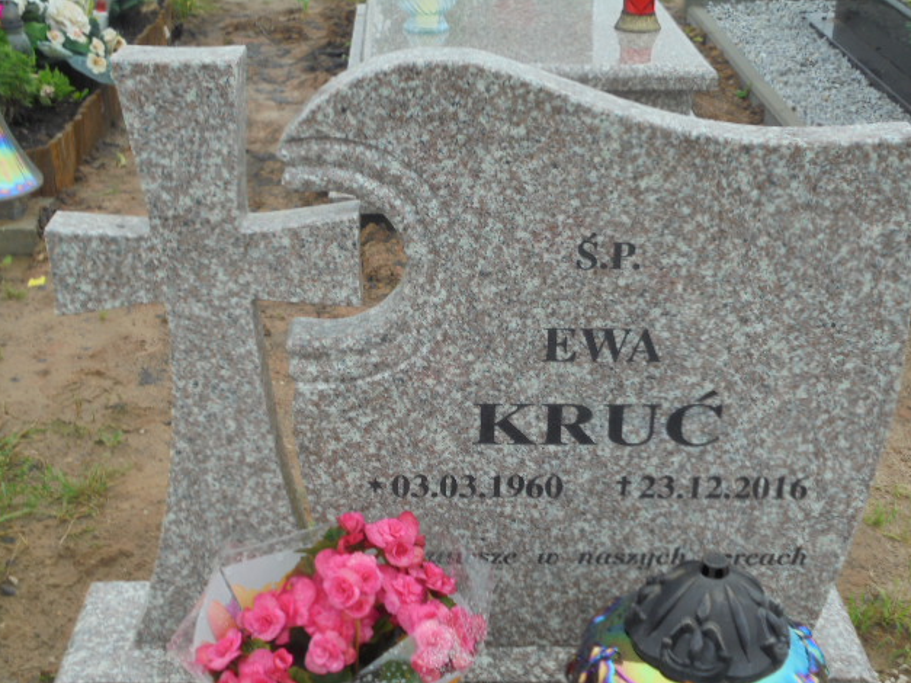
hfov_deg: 38.2
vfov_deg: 29.1
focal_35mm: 50
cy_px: 347
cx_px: 458
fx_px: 1316
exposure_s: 1/60
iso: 100
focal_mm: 8.9
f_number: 4.8
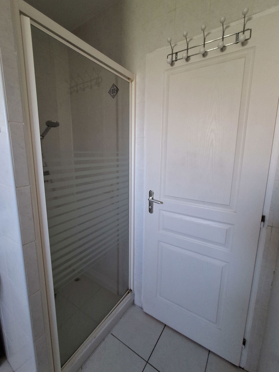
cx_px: 140
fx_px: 172
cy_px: 186
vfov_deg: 94.5
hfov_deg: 78.1
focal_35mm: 16
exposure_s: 1/24
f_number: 2.2
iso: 250
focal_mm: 1.46
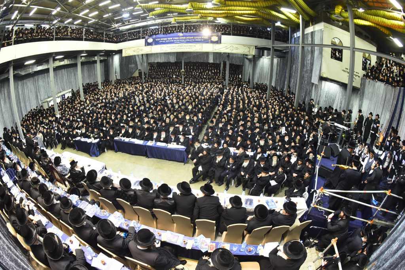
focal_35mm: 16
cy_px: 135
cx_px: 202
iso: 1250
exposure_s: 1/100
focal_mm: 16
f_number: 5.6
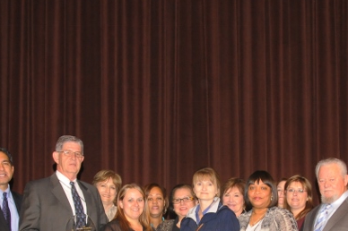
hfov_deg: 21.4
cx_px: 220
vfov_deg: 14.1
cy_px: 235
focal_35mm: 95
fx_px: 918
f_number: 7.1
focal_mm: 24
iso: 800
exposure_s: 1/60
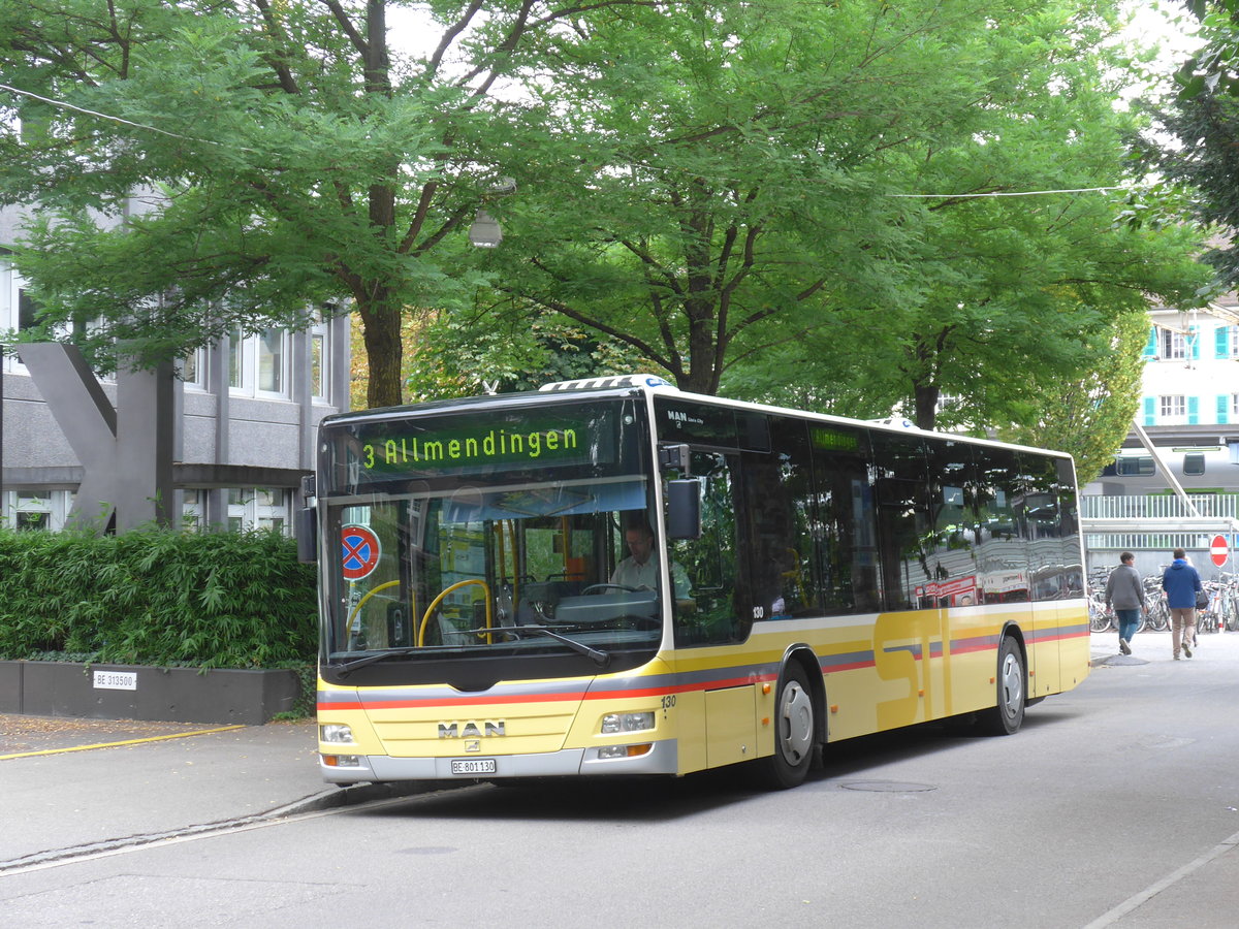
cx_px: 620
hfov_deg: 27.8
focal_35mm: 70
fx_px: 2505
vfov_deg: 21.0
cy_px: 464
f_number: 4.1
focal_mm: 14.2
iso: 125
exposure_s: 1/80
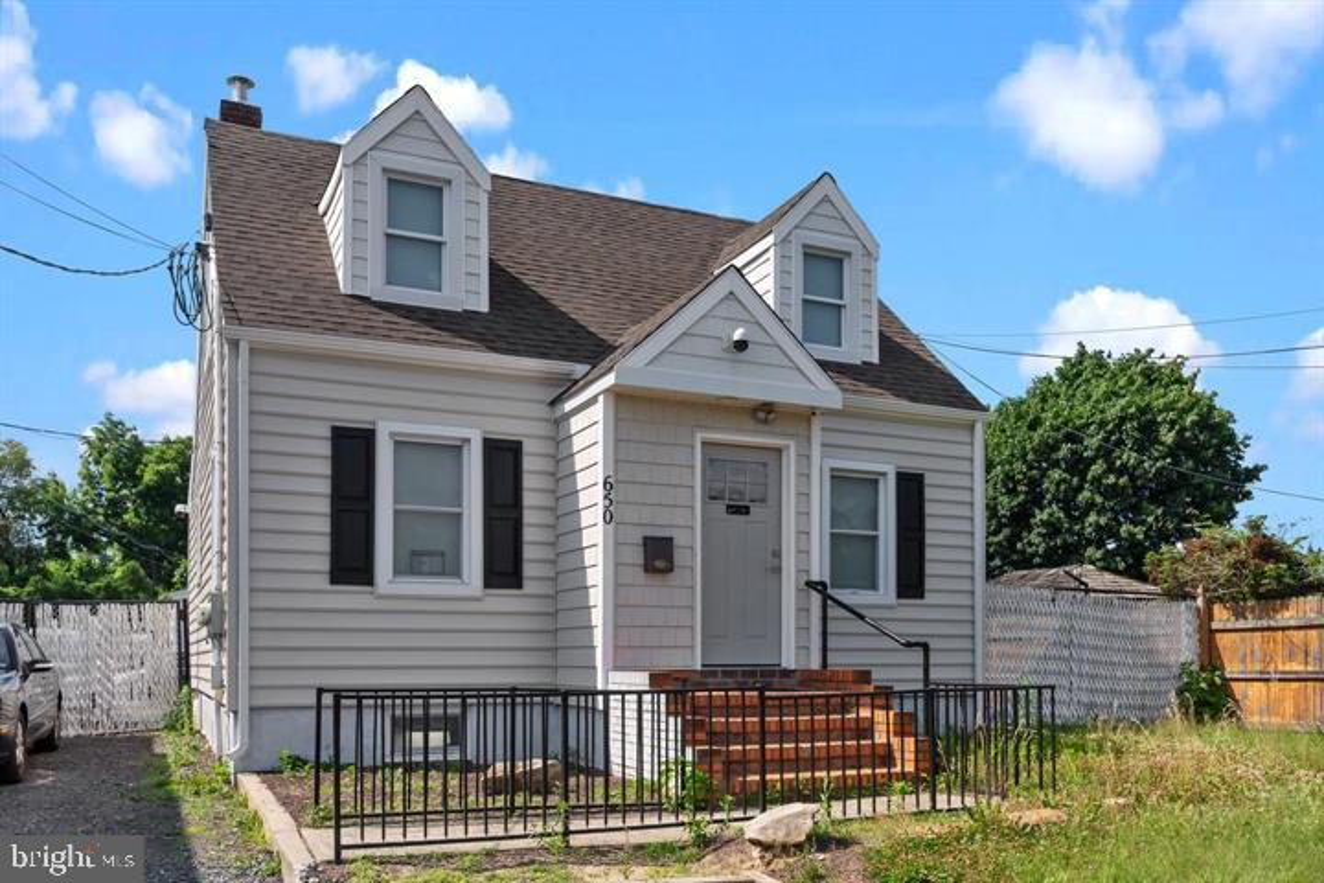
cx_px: 662
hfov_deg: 63.7
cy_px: 442
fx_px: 1066
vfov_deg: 45.0
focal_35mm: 29
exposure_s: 1/1250
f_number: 11
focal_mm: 29
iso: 800
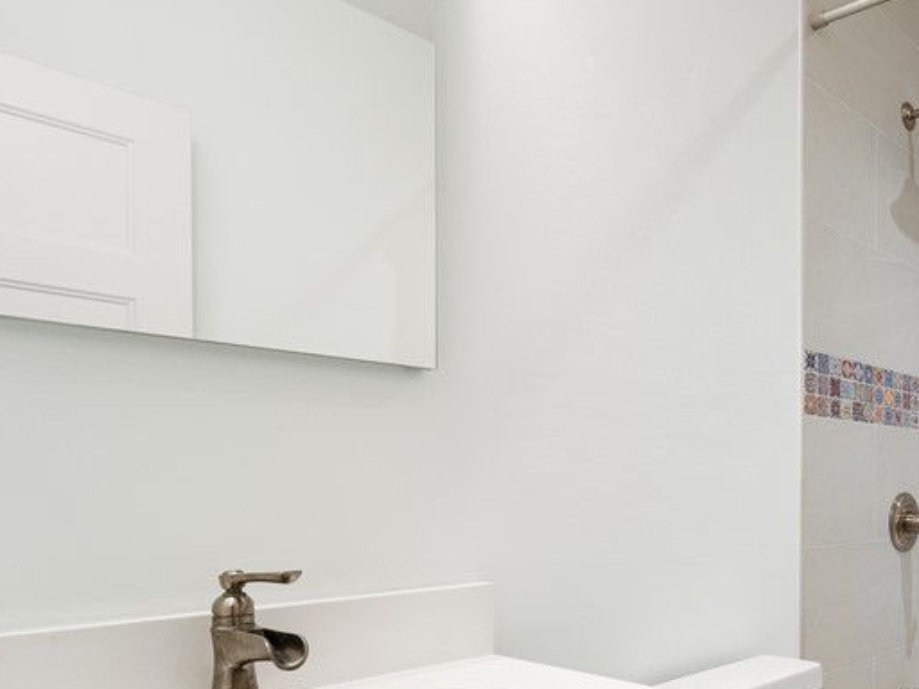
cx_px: 867
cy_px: 483
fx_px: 743
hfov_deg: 53.4
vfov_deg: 48.5
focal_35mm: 28
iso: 200
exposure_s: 1/5
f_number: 7.1
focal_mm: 7
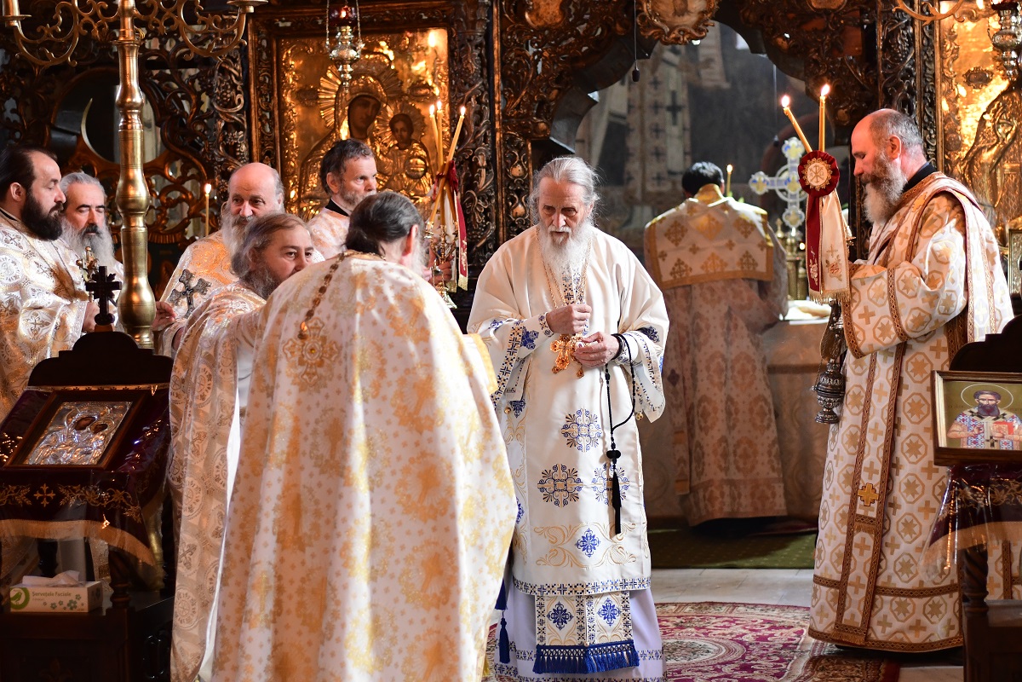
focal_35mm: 75
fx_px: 2129
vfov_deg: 18.2
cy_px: 341
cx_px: 511
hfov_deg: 27.0
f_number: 2.2
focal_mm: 50
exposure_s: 1/100
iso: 2000
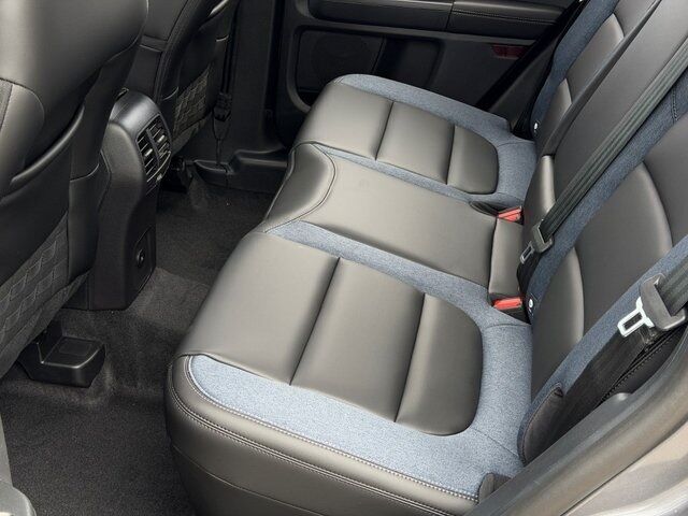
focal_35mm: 48
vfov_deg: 30.3
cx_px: 344
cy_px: 258
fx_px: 954
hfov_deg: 39.7
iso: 64
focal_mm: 6.76
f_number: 1.78
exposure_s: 1/137
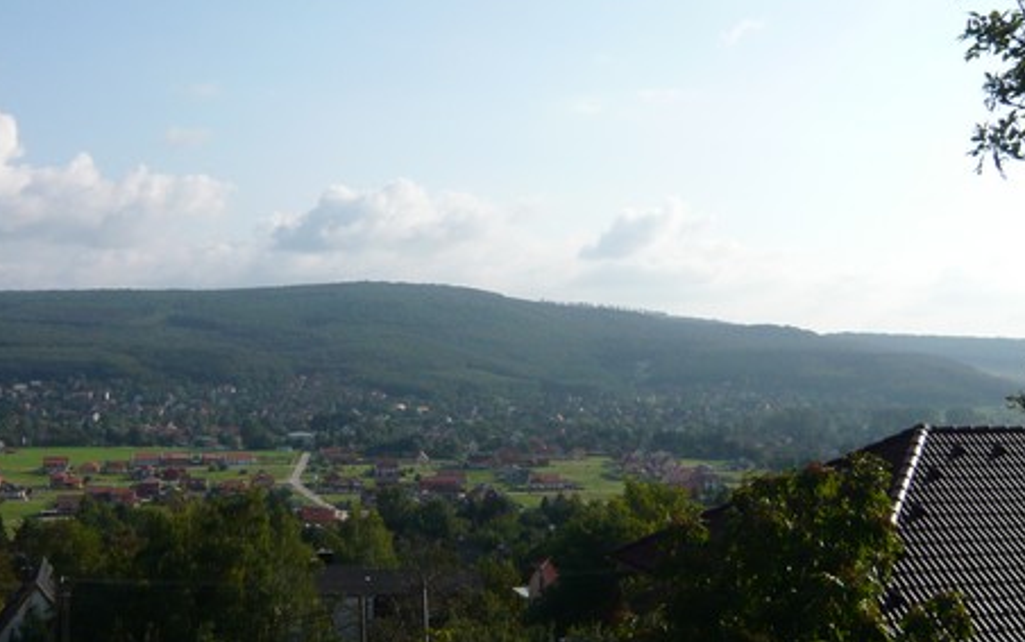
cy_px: 338
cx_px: 492
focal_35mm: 42
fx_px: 1174
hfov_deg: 47.2
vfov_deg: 30.6
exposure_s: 1/250
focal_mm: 4.6
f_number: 8
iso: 100
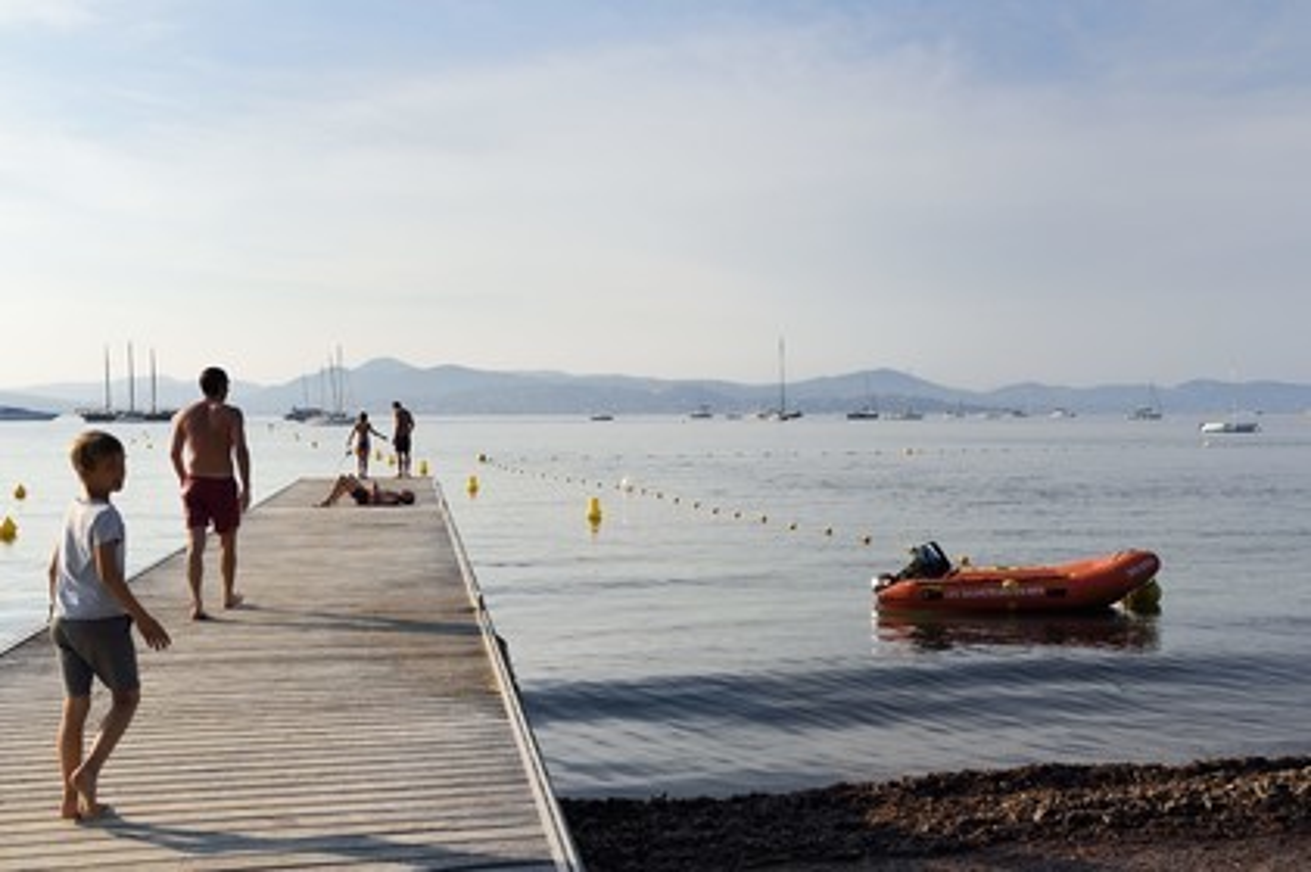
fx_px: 1383
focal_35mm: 38
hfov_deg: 50.7
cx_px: 656
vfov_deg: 35.0
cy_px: 436
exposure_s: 1/640
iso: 200
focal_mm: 38
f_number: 9
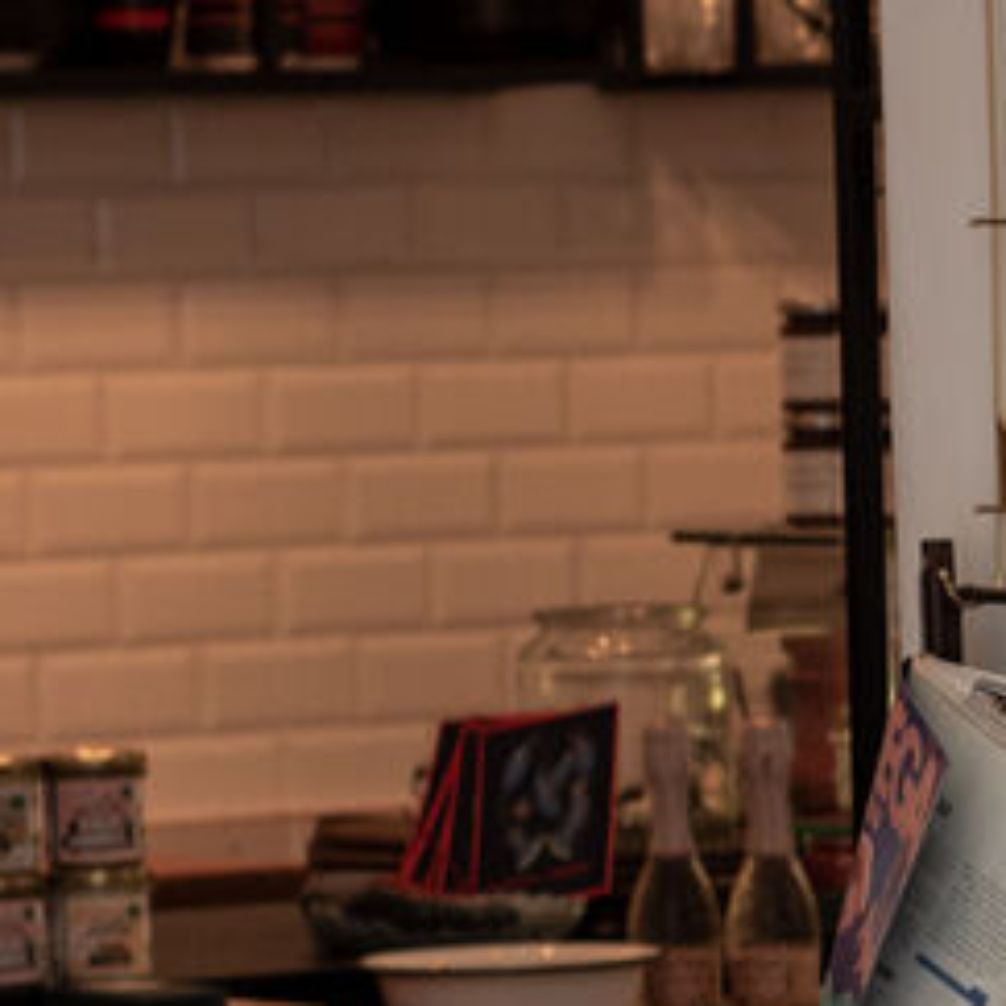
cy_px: 1238
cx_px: 2343
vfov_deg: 5.6
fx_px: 10324
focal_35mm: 314
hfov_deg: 5.4
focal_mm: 50
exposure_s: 1/100
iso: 400
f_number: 3.5
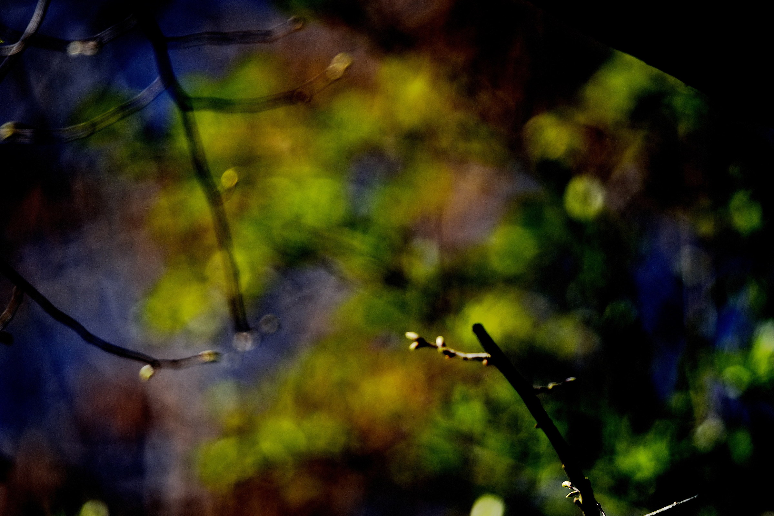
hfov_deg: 2.3
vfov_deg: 1.5
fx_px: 19348
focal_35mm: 900
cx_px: 387
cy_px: 258
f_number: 4
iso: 100
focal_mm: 600
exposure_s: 1/320
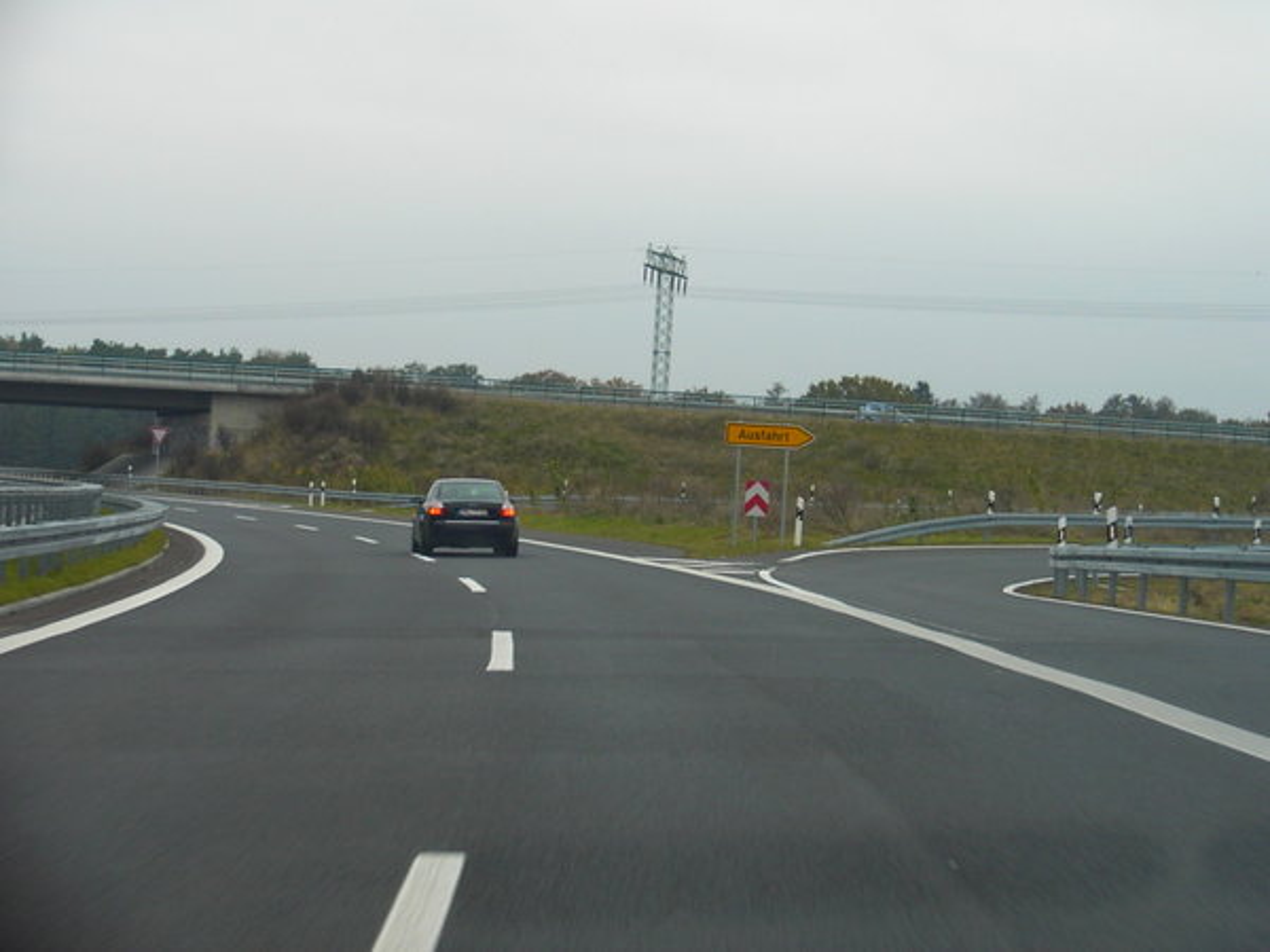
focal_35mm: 102
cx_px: 635
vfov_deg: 14.5
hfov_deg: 19.3
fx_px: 3742
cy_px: 476
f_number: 3.1
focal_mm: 15.7
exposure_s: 1/130
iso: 81
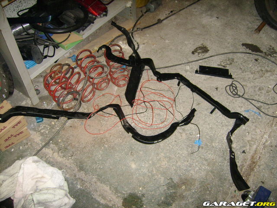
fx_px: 280
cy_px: 104
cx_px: 138
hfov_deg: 52.6
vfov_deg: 40.7
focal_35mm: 35
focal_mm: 5.95
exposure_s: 1/30
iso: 218
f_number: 2.8
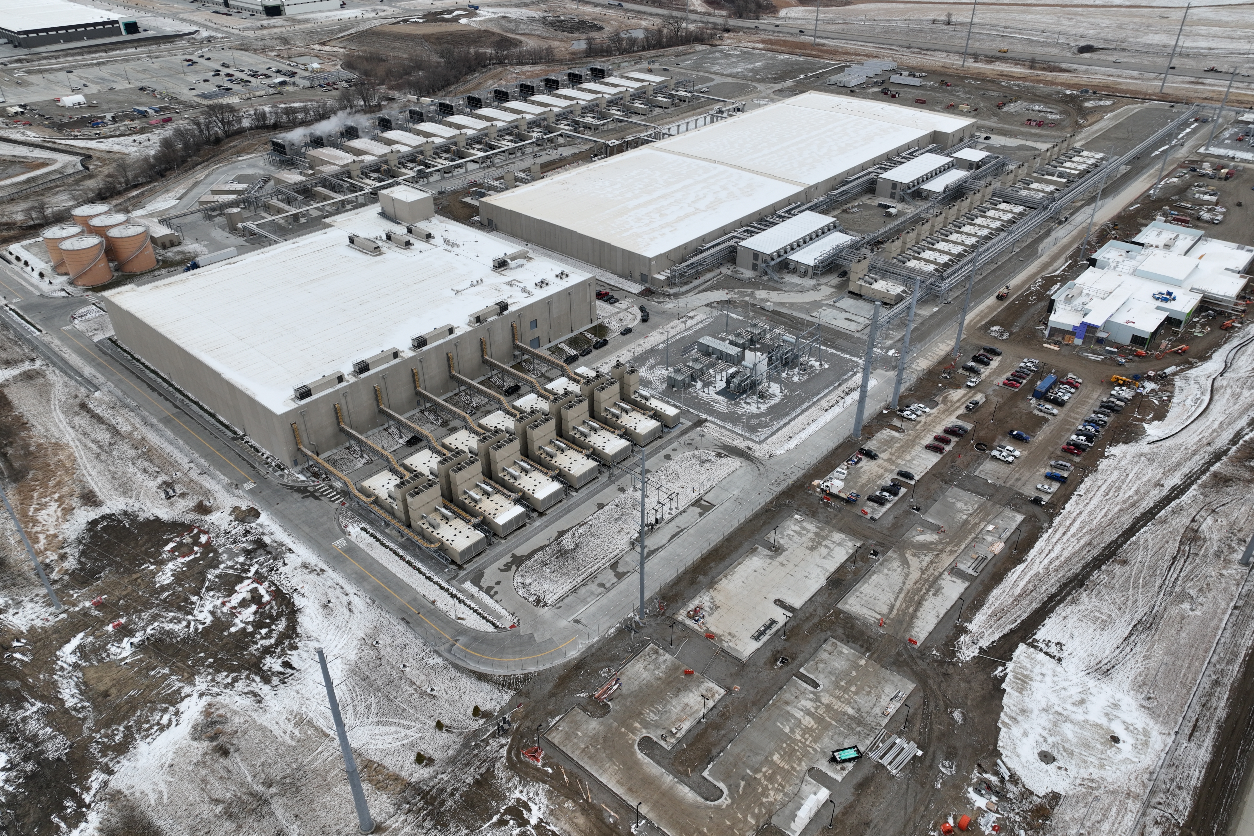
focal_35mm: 25
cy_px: 420
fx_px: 871
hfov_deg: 71.5
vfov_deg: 51.3
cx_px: 627
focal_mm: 12.29
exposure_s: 1/1000
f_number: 2.8
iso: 100
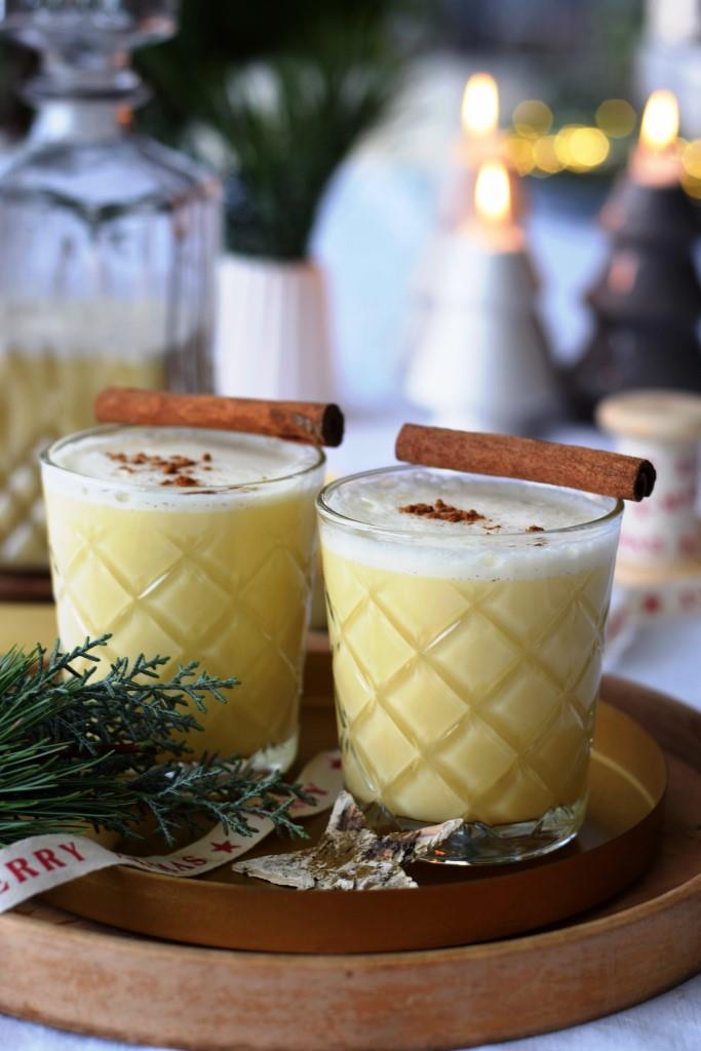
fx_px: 2190
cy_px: 526
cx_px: 350
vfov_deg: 27.0
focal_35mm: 75
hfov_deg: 18.2
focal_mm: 50
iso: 100
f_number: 3.5
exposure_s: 1/50
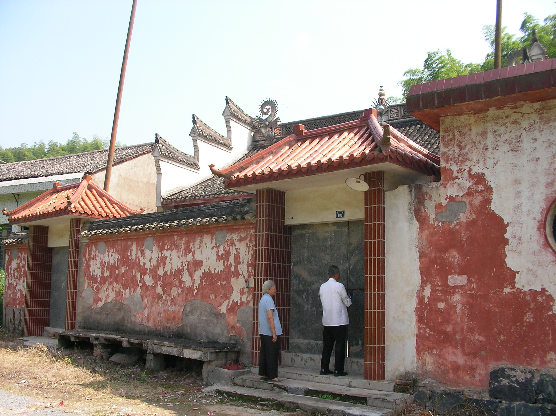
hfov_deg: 49.0
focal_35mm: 38
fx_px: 610
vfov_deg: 37.7
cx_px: 278
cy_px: 208
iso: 71
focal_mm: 5.8
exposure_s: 1/450
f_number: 3.5
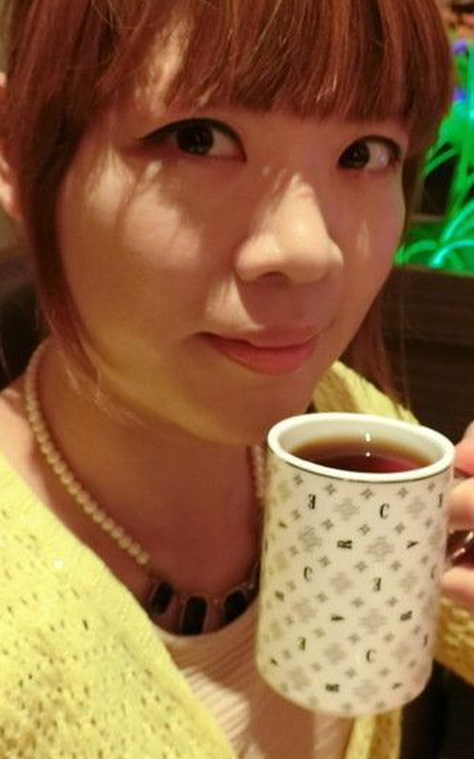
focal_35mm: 40
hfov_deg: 31.9
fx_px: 827
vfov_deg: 49.2
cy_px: 341
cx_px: 288
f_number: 2.8
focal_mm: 5.4
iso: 400
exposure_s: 1/6
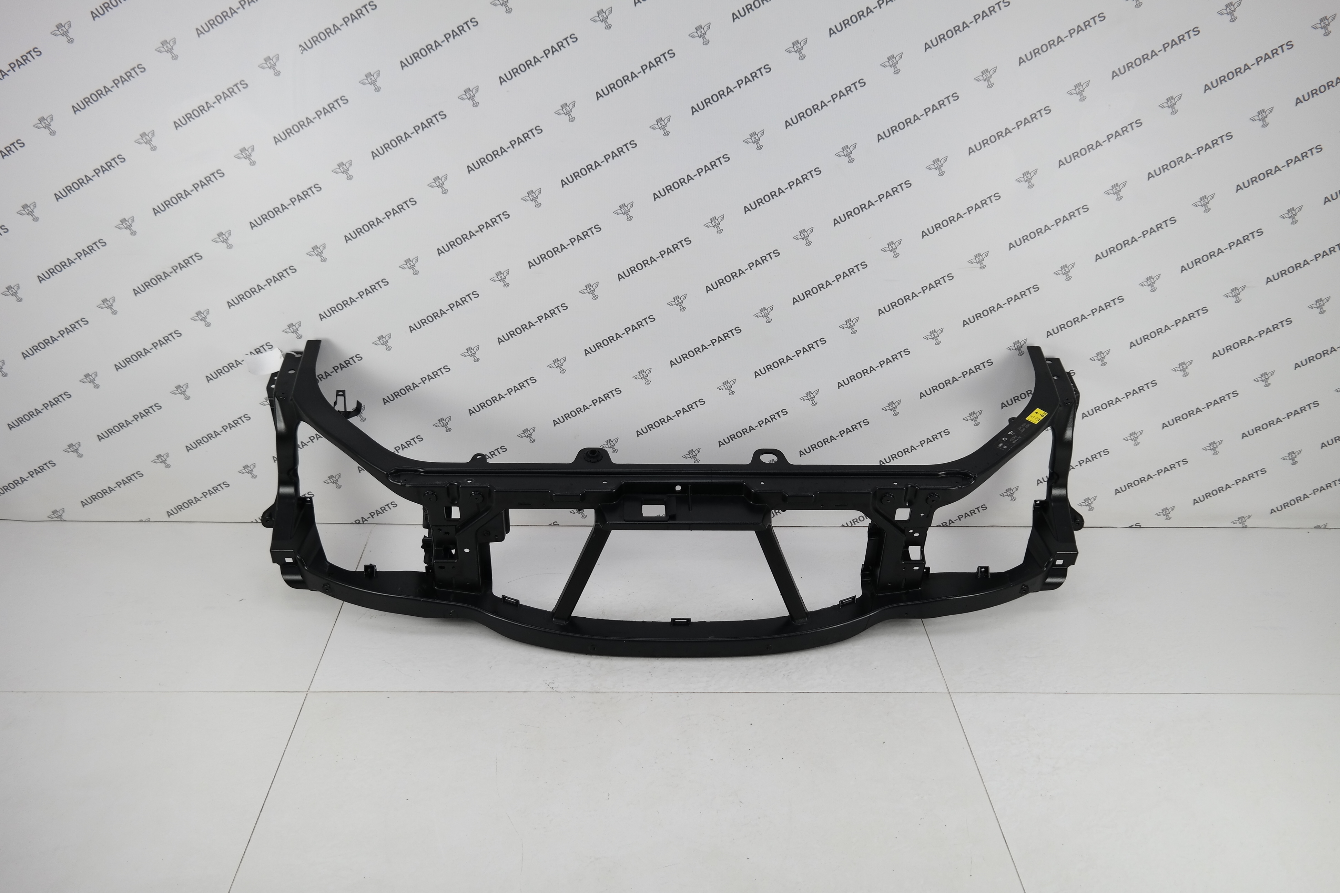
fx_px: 1079
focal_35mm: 29
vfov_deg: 45.0
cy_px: 446
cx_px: 670
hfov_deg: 63.7
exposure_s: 1/80
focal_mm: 19
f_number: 3.5
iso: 100
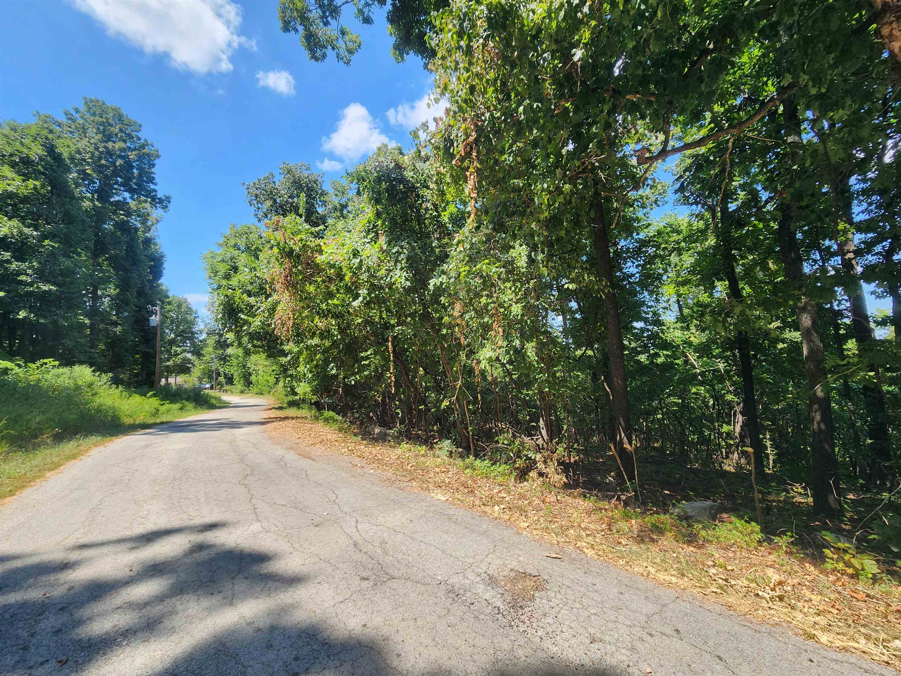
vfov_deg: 89.9
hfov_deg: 106.2
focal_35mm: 13
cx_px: 450
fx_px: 338
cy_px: 338
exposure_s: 1/652
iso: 50
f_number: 2.2
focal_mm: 2.2
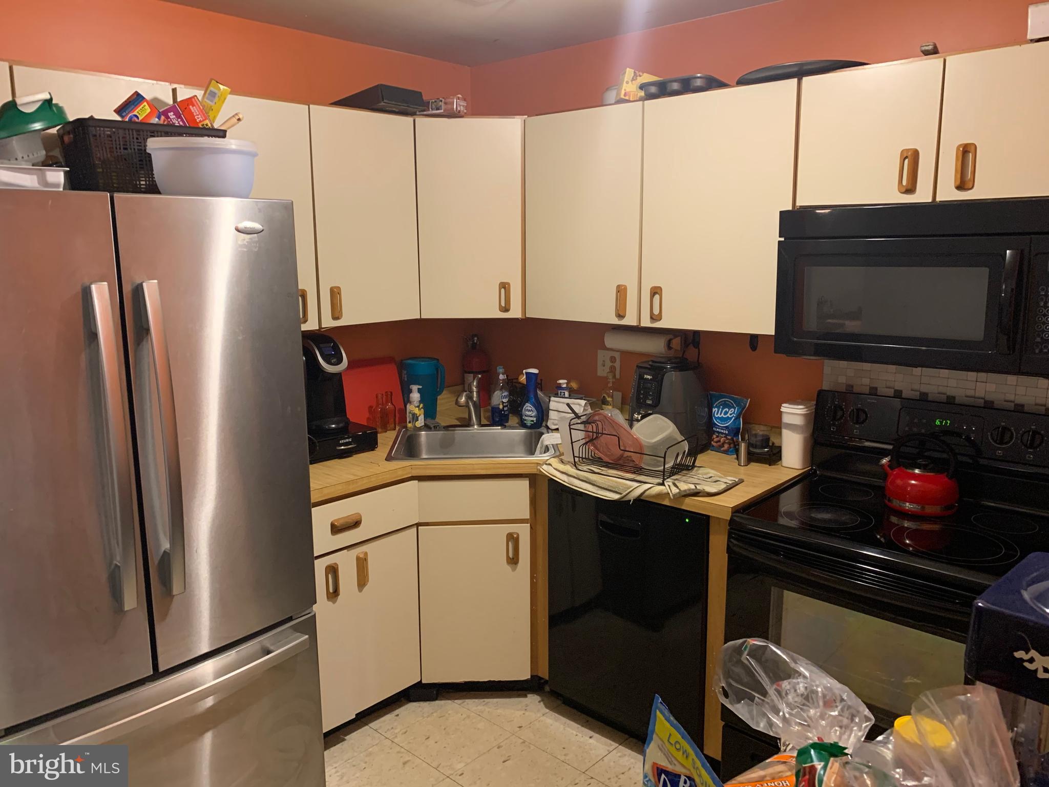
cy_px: 394
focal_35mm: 26
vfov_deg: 53.1
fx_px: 788
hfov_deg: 67.3
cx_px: 524
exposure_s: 1/30
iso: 320
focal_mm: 4.25
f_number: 1.8
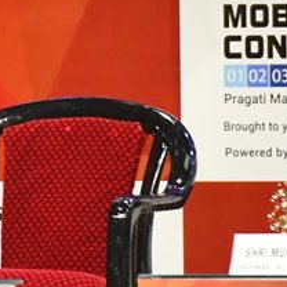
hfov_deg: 2.7
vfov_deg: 2.7
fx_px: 6144
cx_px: -247
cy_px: -70
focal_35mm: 655
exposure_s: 1/400
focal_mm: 200
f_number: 3.5
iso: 1600
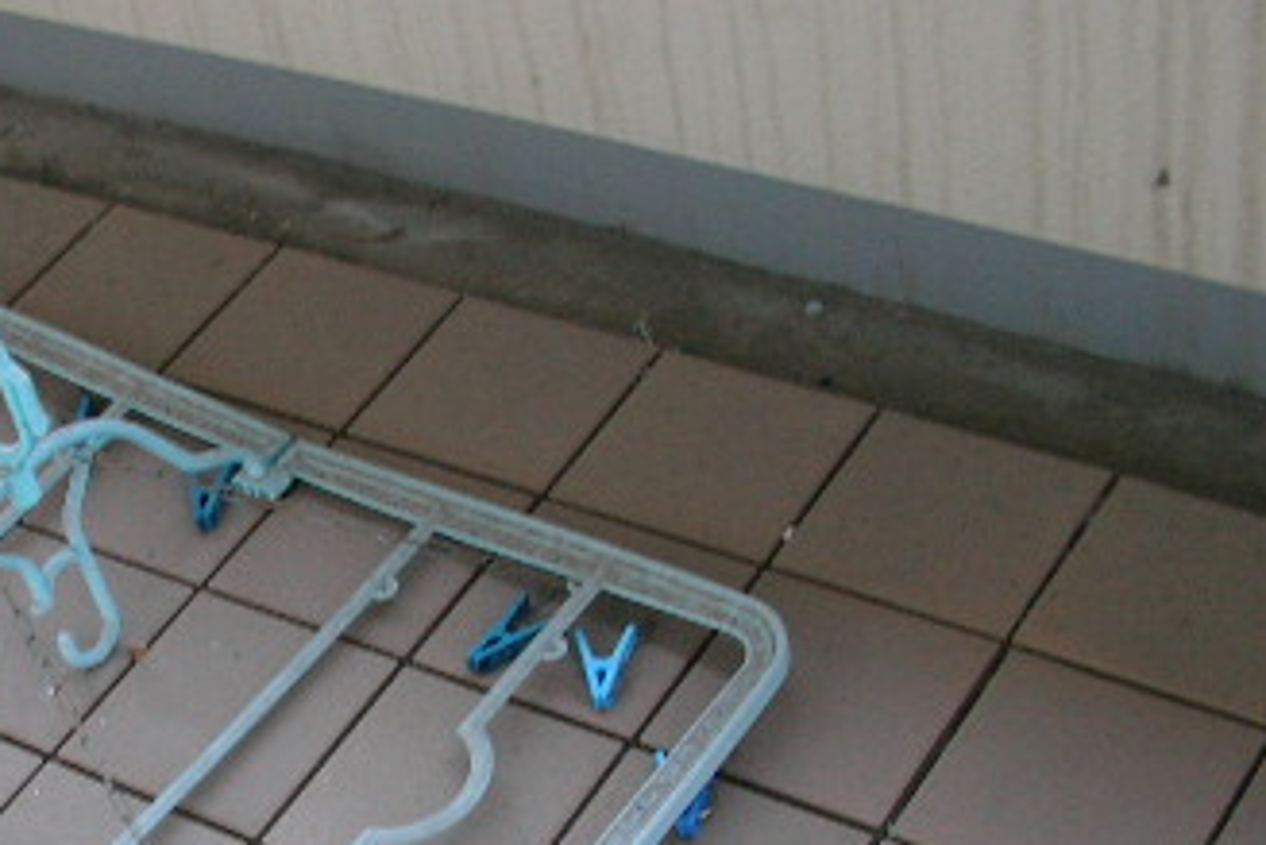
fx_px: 2709
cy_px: 702
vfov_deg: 17.6
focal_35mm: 77
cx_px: 69
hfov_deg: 25.3
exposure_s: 1/3.1
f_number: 3.5
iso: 100
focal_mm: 5.8
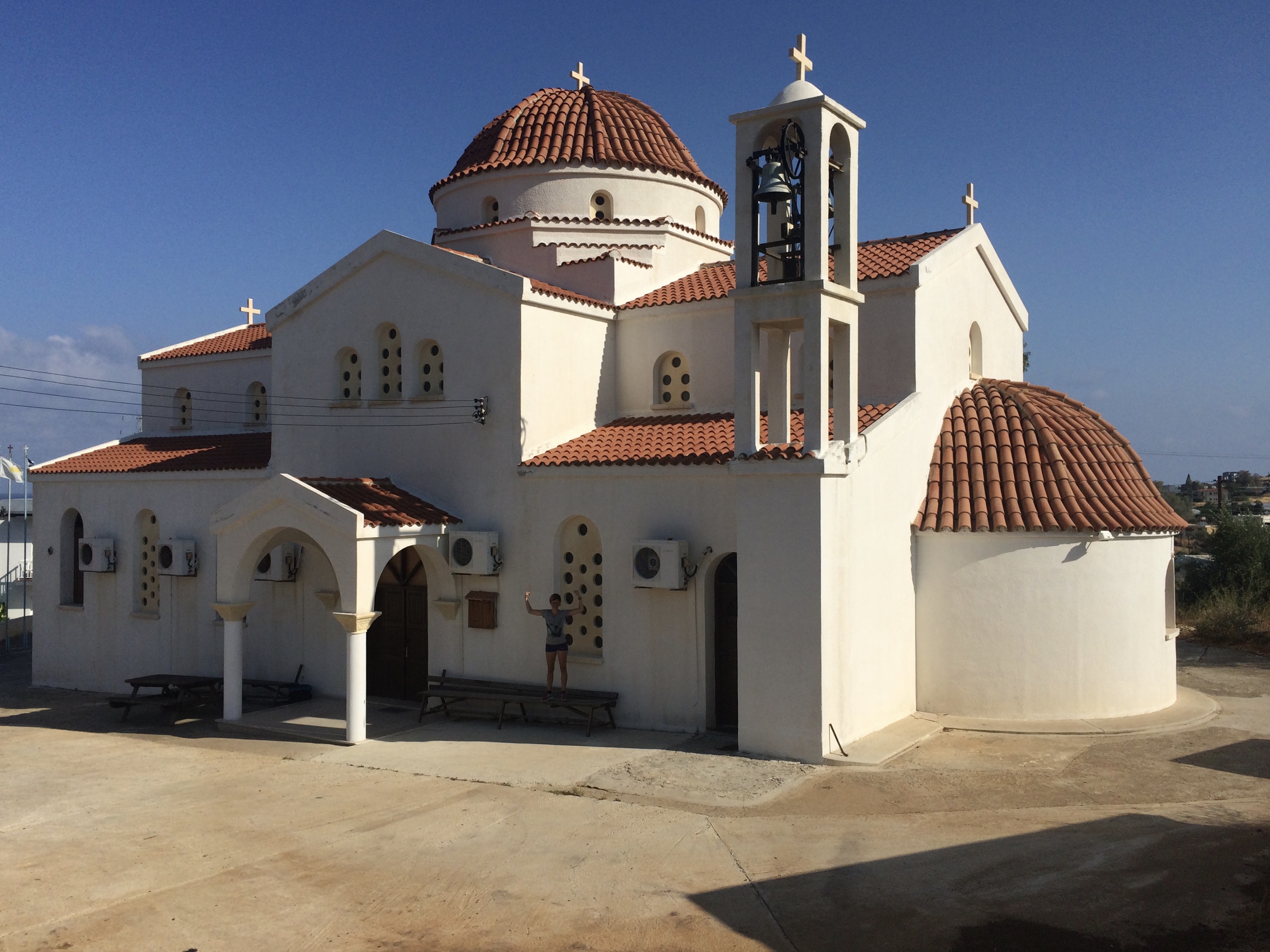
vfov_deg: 48.2
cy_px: 476
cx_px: 635
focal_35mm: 29
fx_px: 1064
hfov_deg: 61.7
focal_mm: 4.15
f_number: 2.2
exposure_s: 1/5128
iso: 32
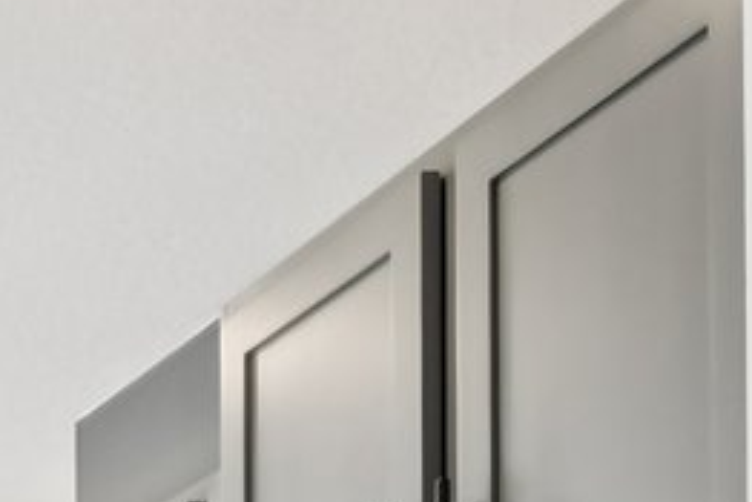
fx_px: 2612
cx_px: -1065
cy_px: 1287
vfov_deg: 9.5
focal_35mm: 125
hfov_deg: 12.6
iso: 400
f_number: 8
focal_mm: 16
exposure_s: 1/125
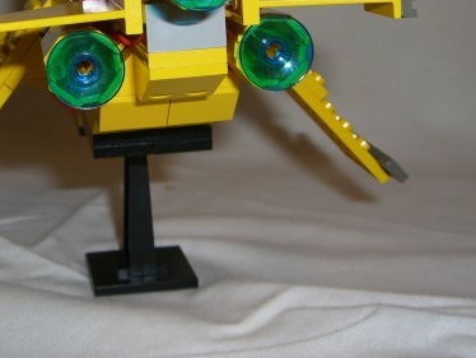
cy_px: 69
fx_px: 894
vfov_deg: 22.3
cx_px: 164
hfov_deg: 29.6
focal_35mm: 65
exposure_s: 1/60
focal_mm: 6.2
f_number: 4.3
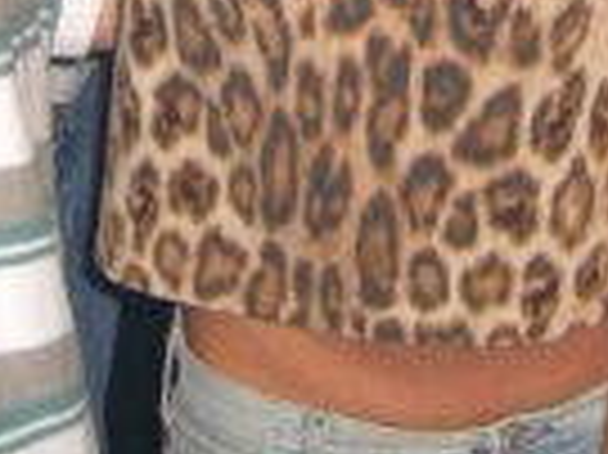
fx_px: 2966
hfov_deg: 11.6
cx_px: 531
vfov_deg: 8.2
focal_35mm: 169
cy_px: -530
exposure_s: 1/60
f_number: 2.8
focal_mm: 7.9
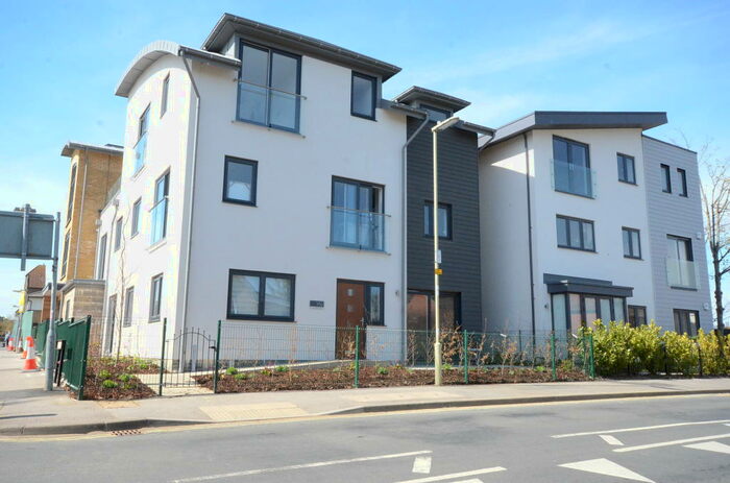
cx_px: 365
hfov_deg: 62.1
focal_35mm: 30
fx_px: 607
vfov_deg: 43.4
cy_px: 242
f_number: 13
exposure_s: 1/1250
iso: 4000
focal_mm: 20
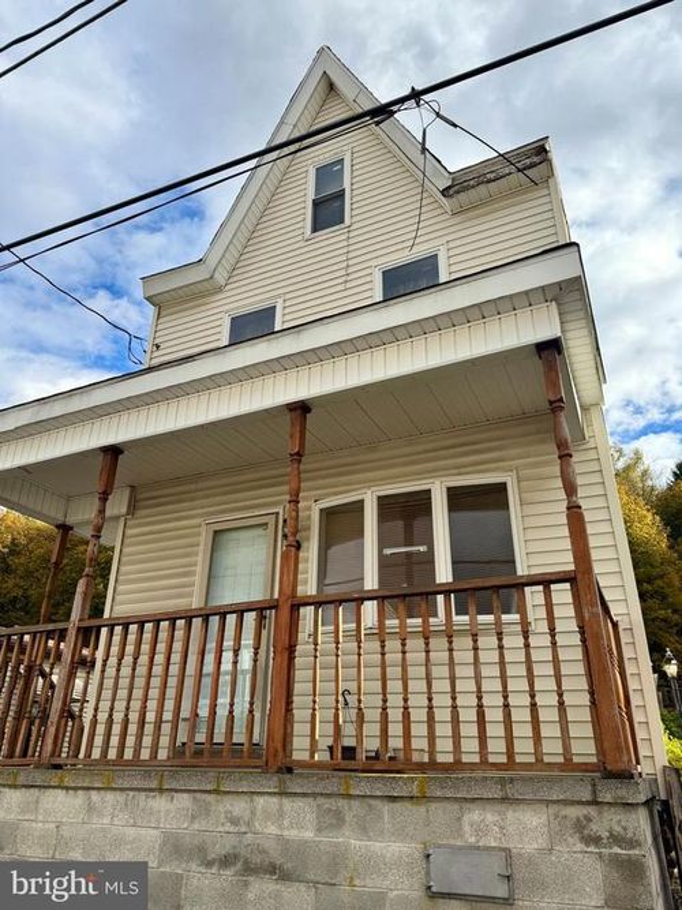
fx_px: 631
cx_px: 341
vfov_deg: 71.6
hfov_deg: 56.8
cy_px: 455
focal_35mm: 24
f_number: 1.78
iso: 80
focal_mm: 6.76
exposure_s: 1/3247
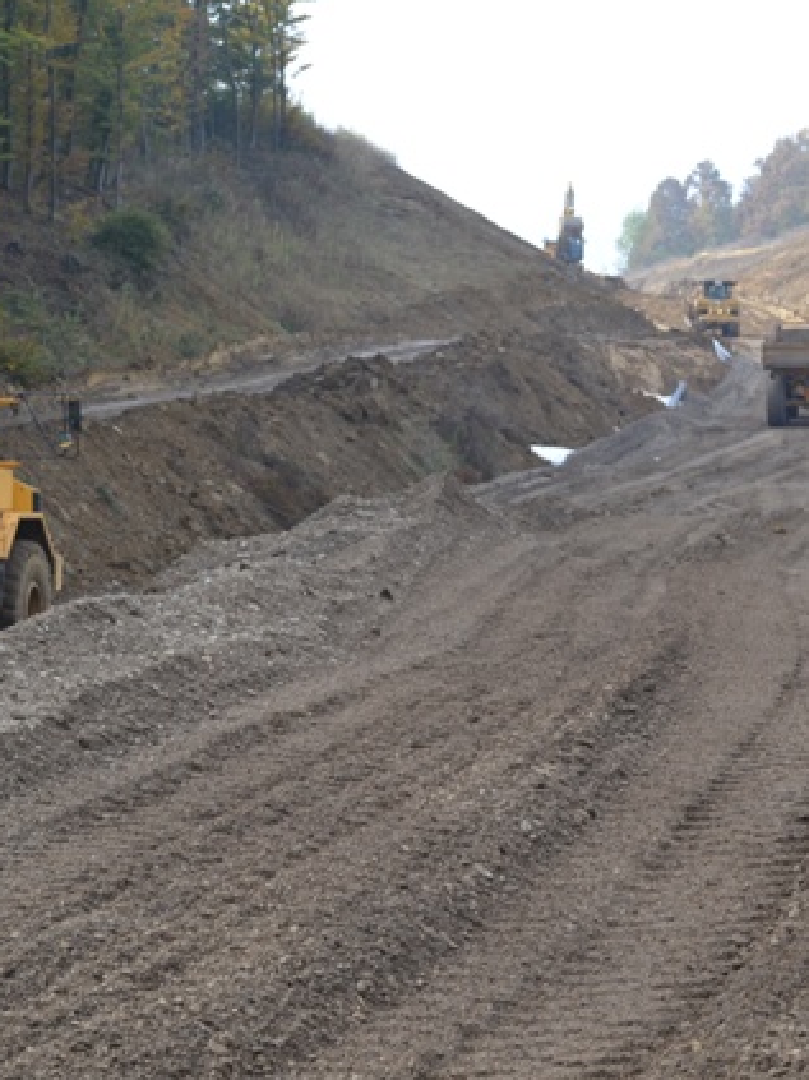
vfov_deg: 23.6
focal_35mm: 83
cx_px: 253
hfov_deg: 17.7
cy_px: 543
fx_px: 2588
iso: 100
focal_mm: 38
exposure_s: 1/160
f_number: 6.3
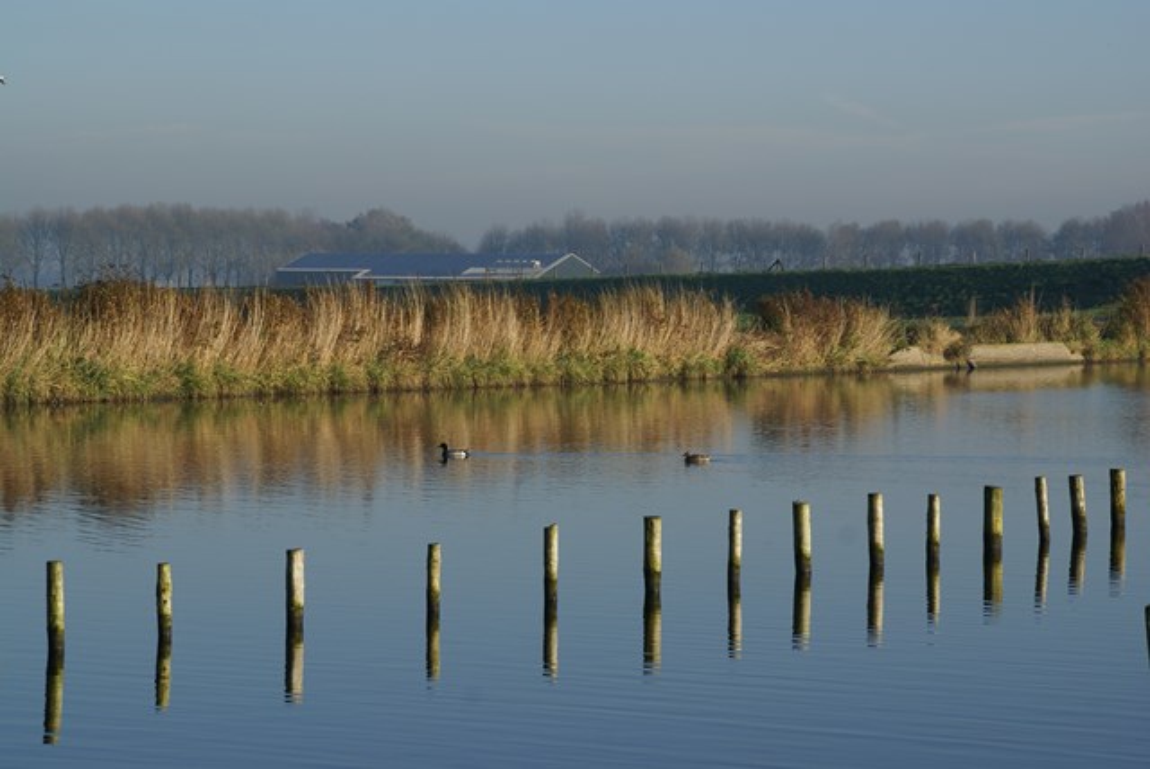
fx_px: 3837
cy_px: 384
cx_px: 575
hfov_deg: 17.0
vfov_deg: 11.4
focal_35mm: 120
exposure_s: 1/160
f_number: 10
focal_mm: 80
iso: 100
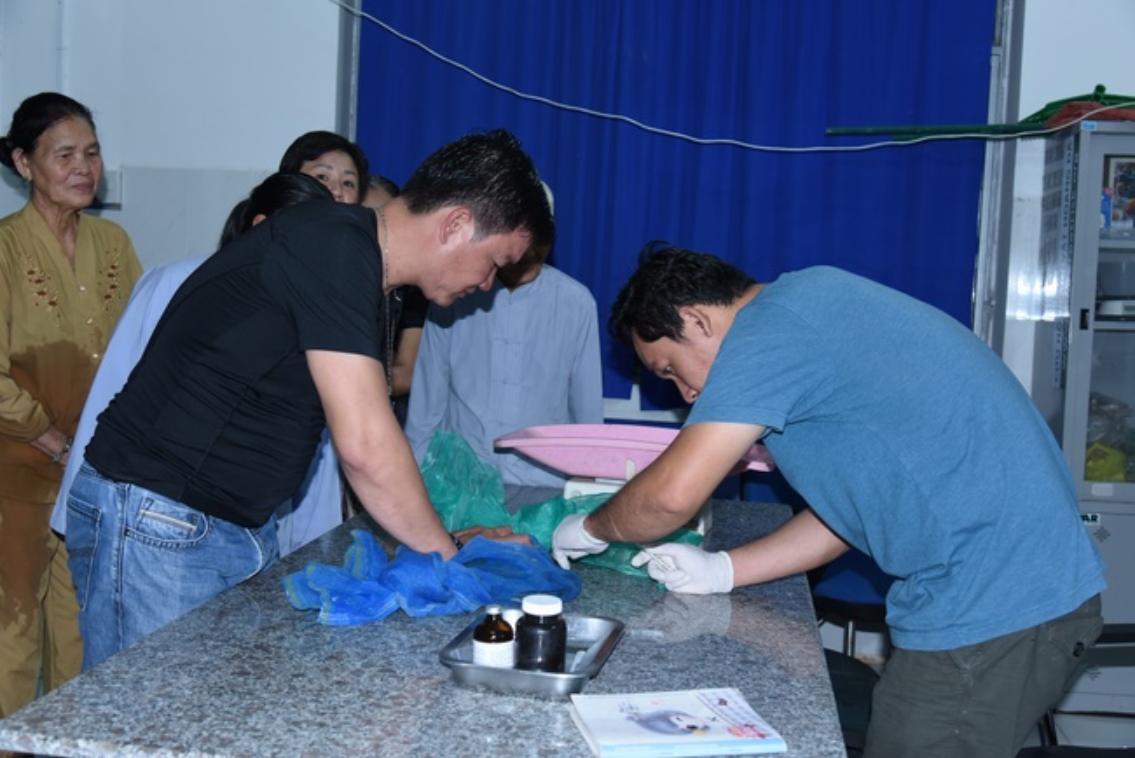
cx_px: 568
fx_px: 1199
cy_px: 379
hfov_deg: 50.7
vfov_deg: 35.1
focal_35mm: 38
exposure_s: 1/50
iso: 800
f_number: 5
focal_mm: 38
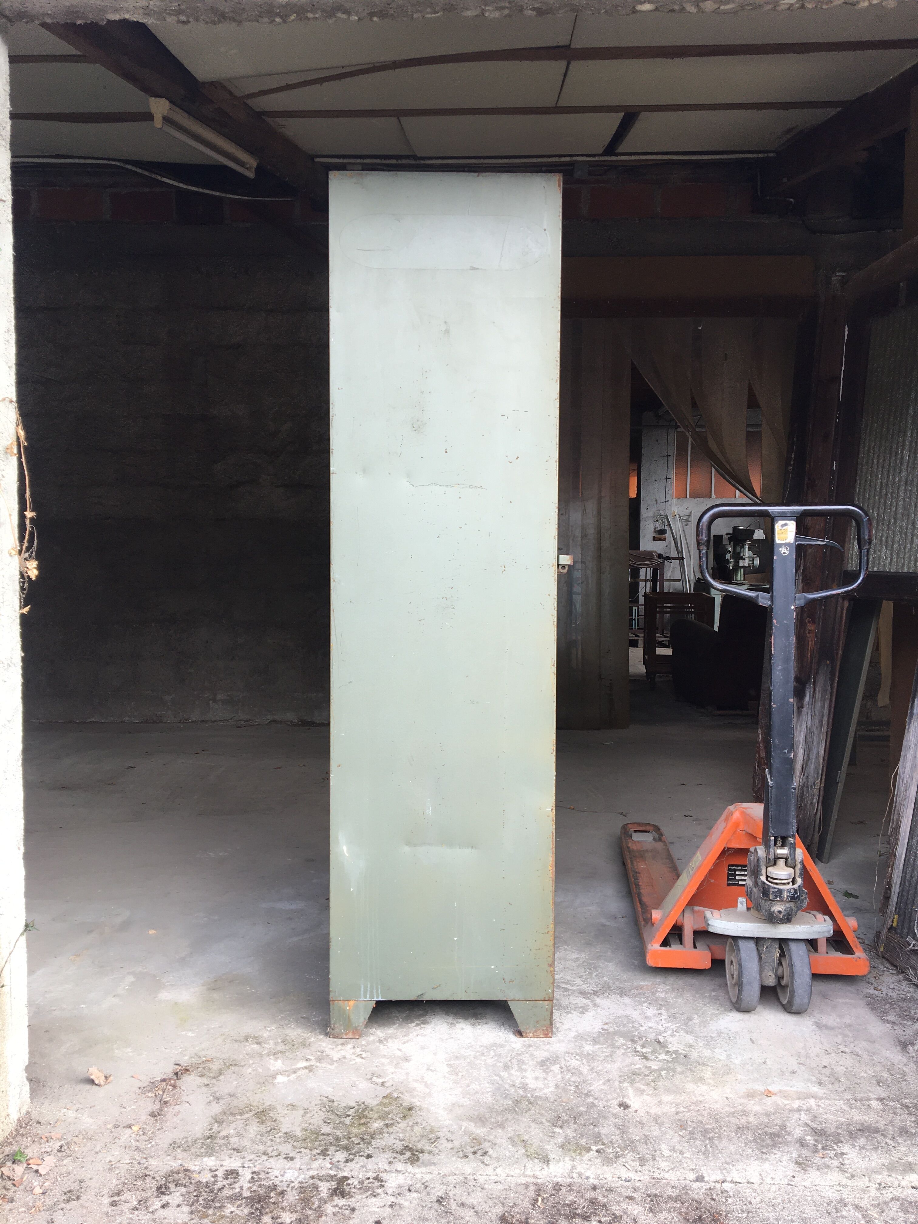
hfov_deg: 48.2
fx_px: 1025
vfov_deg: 61.7
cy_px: 612
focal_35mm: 29
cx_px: 459
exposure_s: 1/102
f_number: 2.2
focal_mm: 4.15
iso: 25
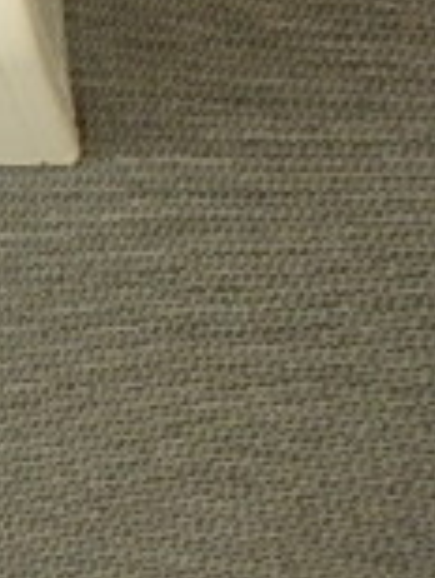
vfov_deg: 20.5
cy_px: -173
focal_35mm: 87
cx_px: -758
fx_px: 1454
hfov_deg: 11.8
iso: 320
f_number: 3.5
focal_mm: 3.7
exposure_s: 1/30
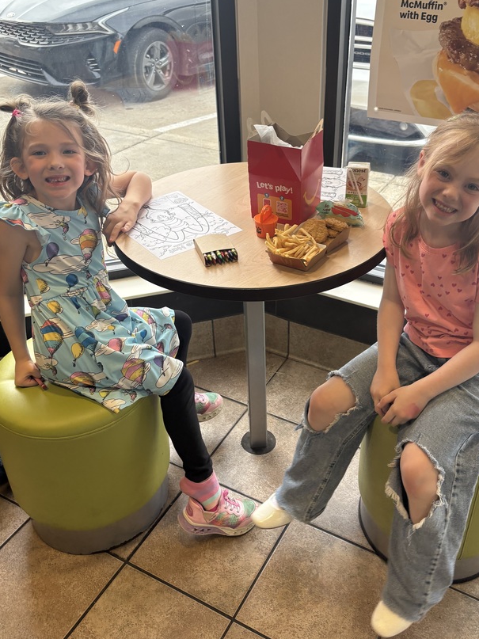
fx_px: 609
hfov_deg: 42.9
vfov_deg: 55.2
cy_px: 282
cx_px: 266
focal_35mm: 33
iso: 80
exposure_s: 1/196
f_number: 1.6
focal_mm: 5.96
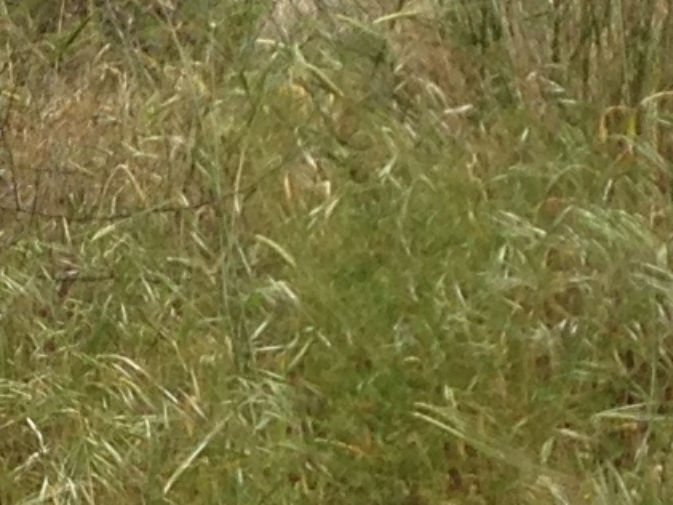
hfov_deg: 7.7
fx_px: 4979
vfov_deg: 5.8
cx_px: 139
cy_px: 241
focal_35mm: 256
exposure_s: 1/1153
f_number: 2.4
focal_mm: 4.12
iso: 50
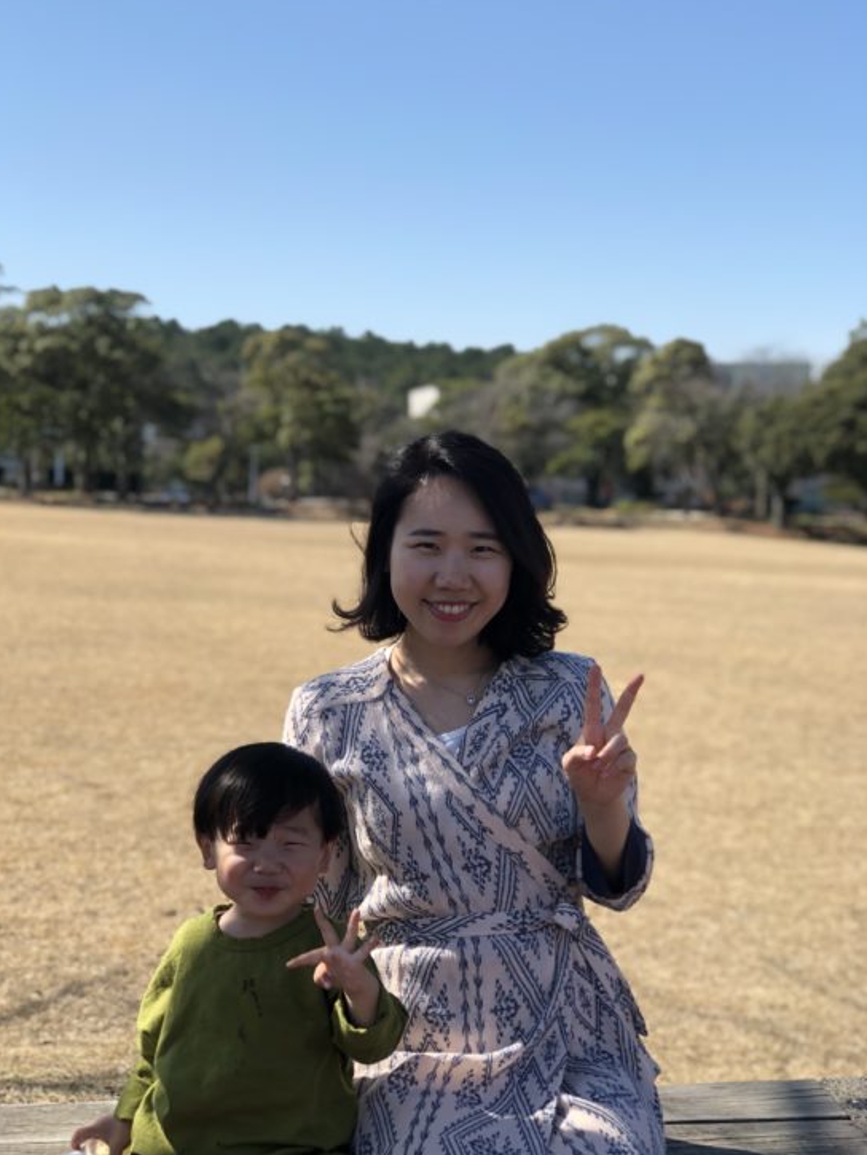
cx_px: 431
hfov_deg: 24.8
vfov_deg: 32.7
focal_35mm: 59
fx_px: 1970
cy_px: 583
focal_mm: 6.6
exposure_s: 1/410
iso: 20
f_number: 2.8
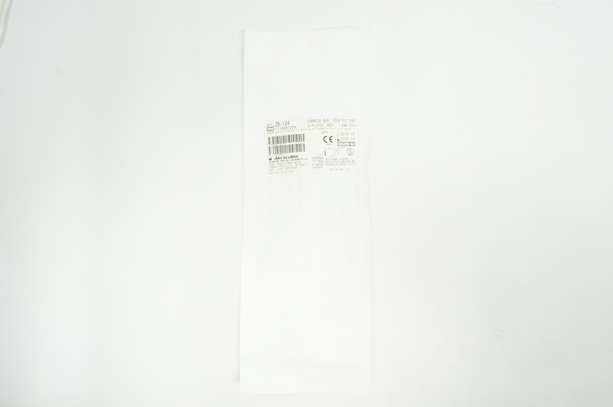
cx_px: 306
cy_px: 204
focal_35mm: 27
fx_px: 459
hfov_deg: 67.4
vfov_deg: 47.8
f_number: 10
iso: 400
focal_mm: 18
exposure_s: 1/15
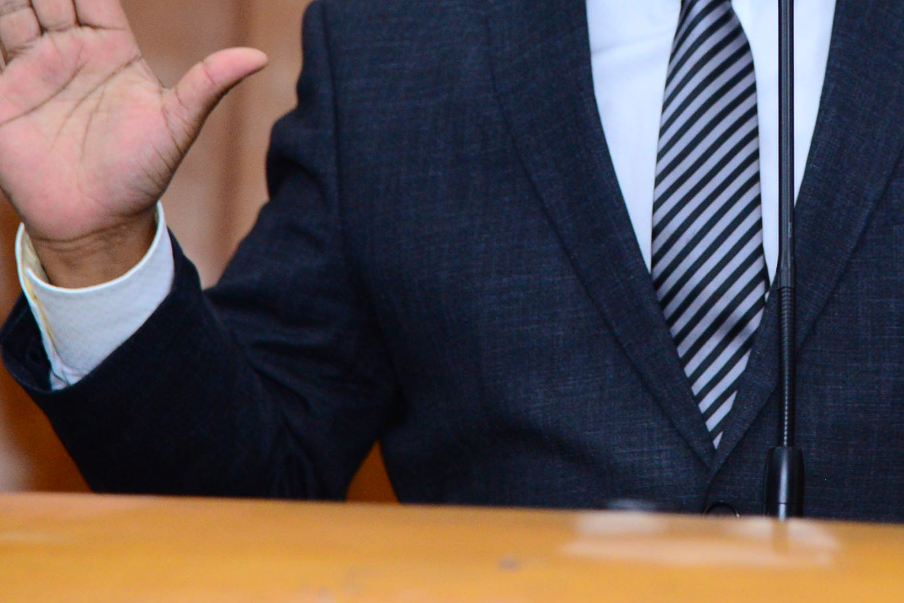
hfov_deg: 7.7
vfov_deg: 5.1
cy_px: -43
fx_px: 6706
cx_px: 833
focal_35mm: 267
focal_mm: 120
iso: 2500
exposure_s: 1/125
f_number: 4.5
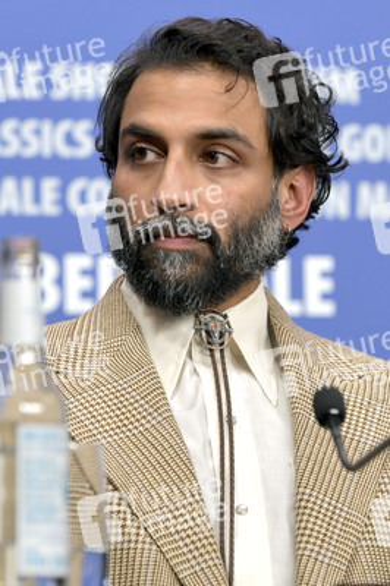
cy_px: 293
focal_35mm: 160
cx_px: 195
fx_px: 2604
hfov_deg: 8.6
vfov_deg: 12.8
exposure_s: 1/250
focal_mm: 160
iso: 1600
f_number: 6.3
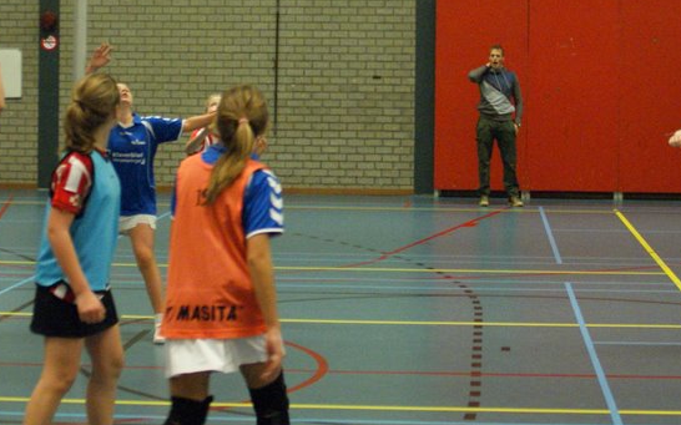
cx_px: 370
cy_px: 87
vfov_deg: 13.8
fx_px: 1744
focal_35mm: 94
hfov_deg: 22.1
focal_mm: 28
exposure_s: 1/125
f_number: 2.8
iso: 1600
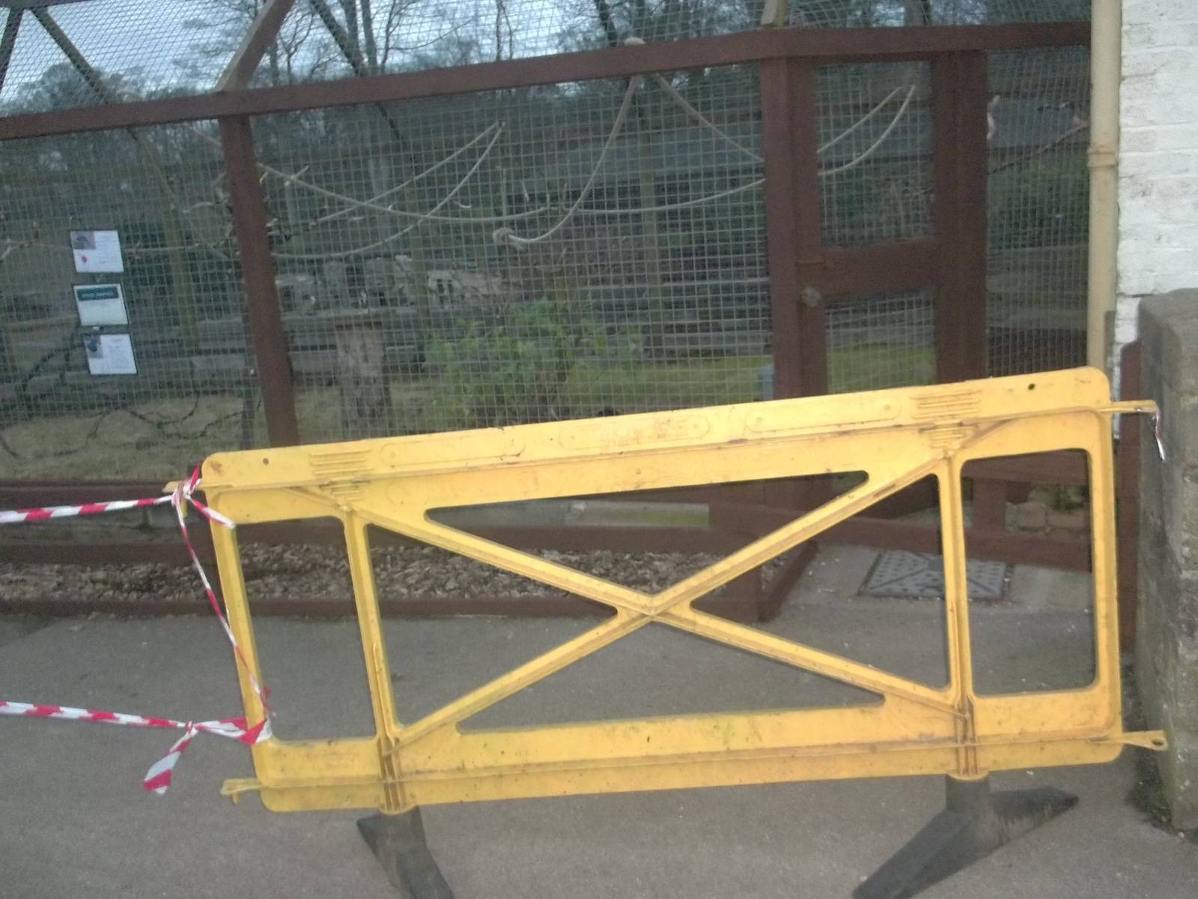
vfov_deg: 42.9
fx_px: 1142
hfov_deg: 55.4
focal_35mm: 33
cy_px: 450
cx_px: 599
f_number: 3.3
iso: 400
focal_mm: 5.9
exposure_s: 1/30
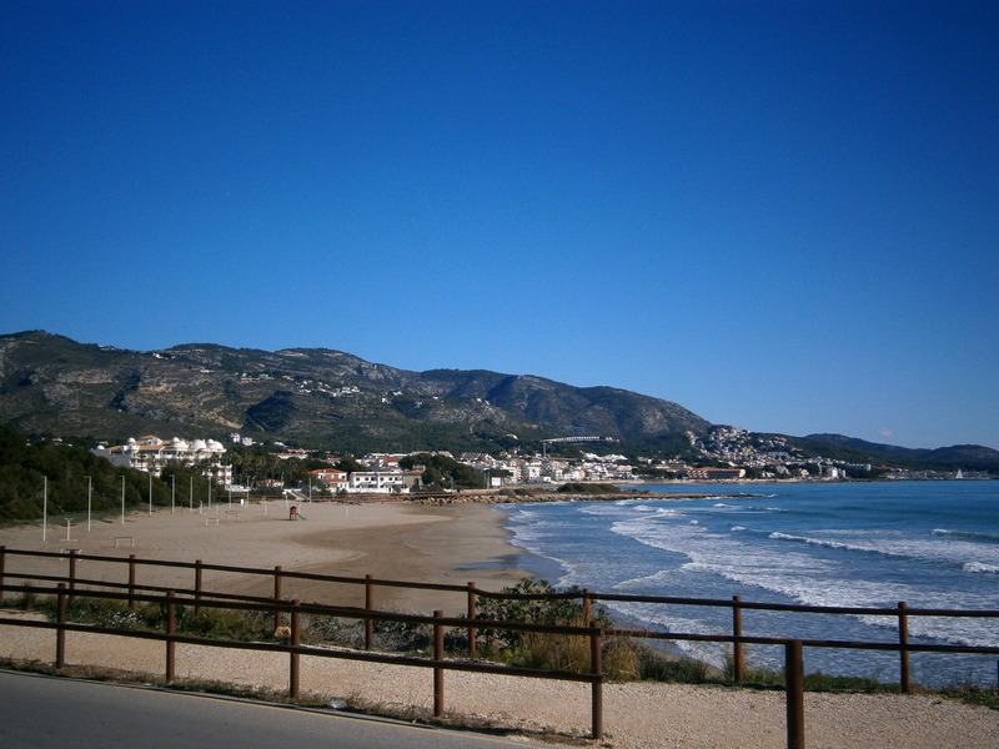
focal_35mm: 47
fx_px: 1356
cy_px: 374
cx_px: 500
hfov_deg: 40.4
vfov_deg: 30.9
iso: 80
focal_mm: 8.3
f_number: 3.4
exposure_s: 1/1600
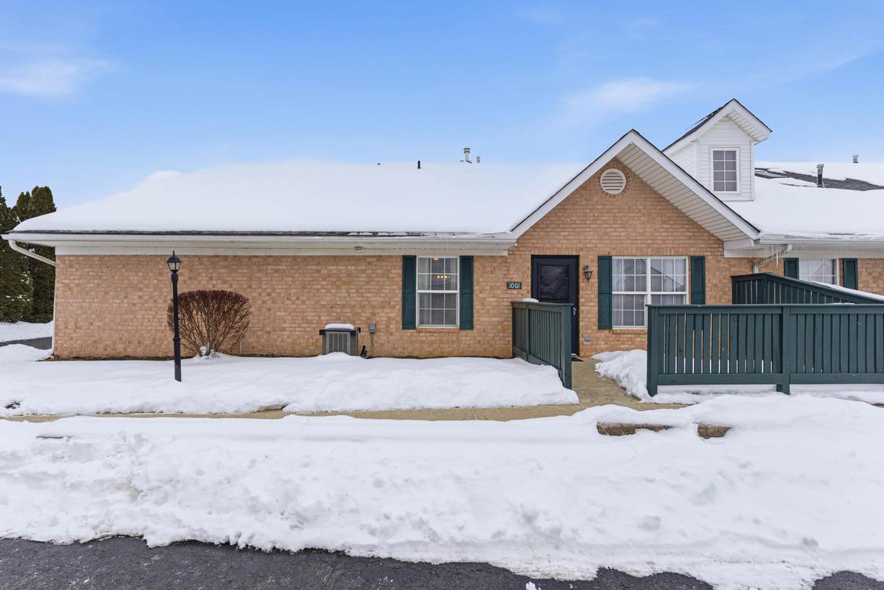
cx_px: 418
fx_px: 368
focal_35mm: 15
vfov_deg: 77.3
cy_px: 307
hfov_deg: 100.3
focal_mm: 14
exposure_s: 1/3200
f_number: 8
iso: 250
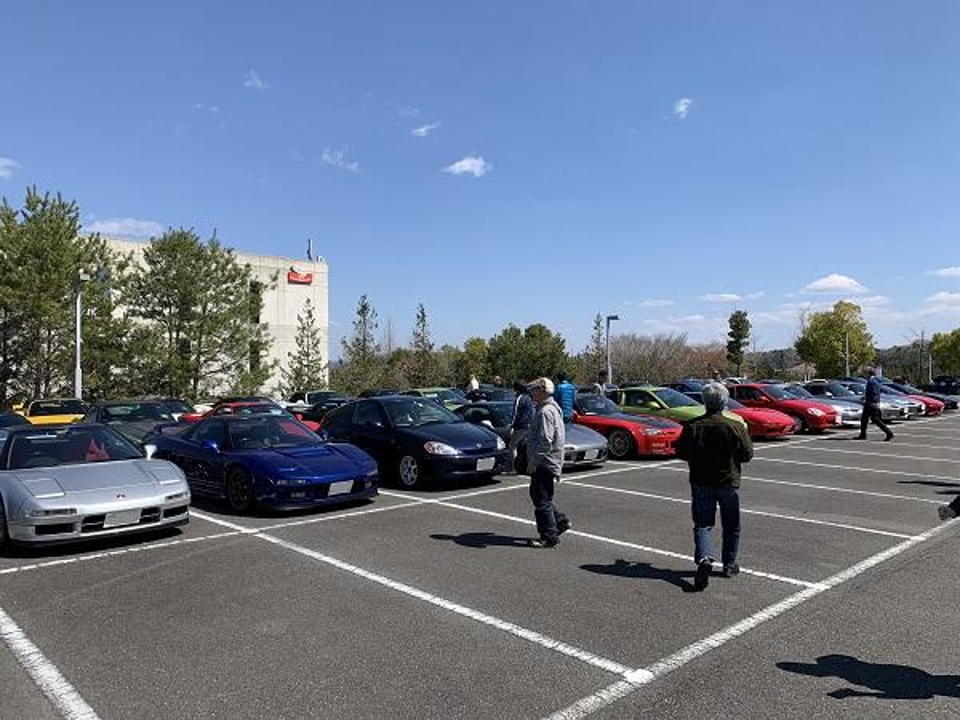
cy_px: 360
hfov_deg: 67.3
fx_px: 721
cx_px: 480
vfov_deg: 53.1
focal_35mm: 26
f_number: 1.8
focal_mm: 4.2
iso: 25
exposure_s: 1/2309
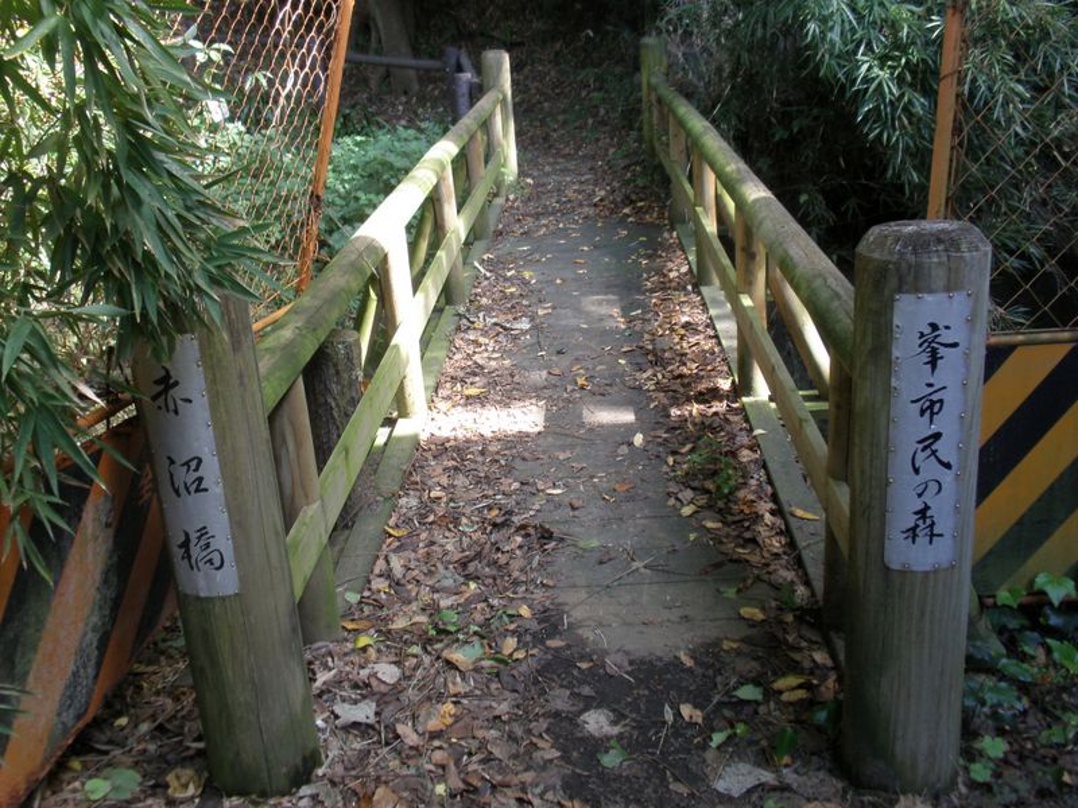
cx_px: 539
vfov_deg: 38.7
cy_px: 404
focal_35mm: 37
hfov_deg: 50.1
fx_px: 1152
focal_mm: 6.6
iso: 64
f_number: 3.5
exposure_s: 1/25
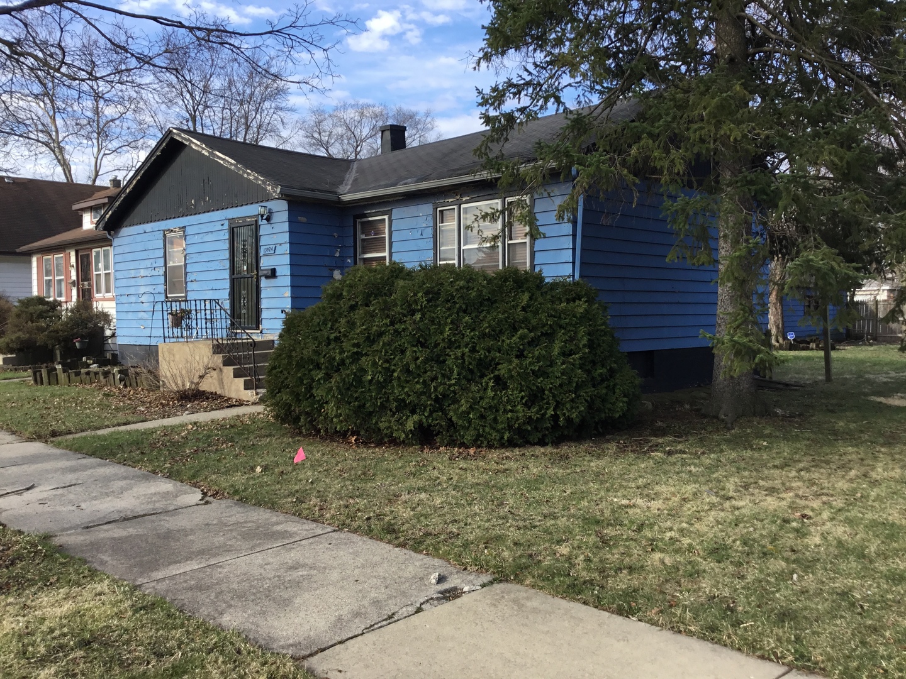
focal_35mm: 31
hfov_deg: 58.4
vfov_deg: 45.4
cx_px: 453
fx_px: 811
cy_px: 340
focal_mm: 3.3
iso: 25
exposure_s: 1/525
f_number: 2.4
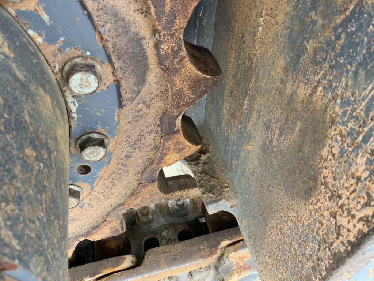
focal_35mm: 29
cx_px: 187
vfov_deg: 48.2
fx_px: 313
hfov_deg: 61.7
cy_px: 140
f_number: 1.8
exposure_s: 1/63
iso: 64
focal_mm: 3
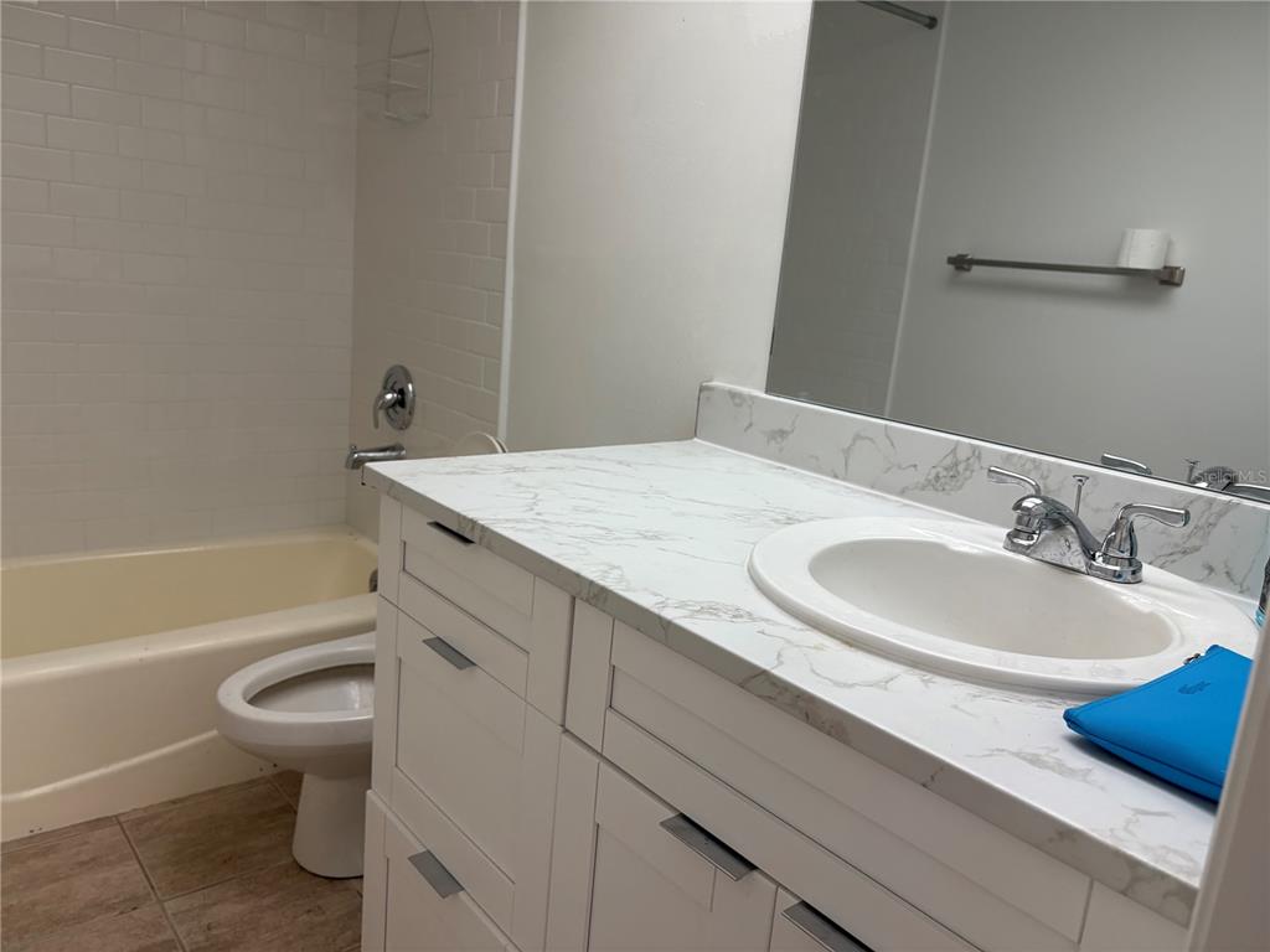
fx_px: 954
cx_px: 635
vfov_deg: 53.1
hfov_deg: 67.3
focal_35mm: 26
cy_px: 476
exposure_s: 1/60
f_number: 1.6
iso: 100
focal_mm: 5.96
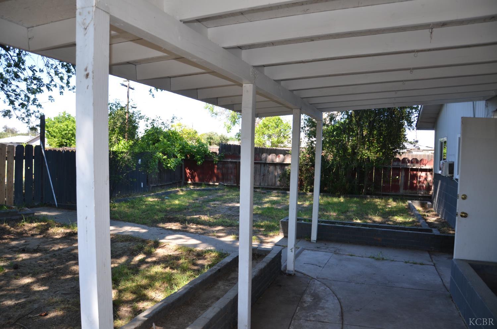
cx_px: 248
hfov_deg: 67.5
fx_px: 372
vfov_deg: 47.7
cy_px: 164
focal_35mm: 27
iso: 140
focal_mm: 18
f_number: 4
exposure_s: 1/250
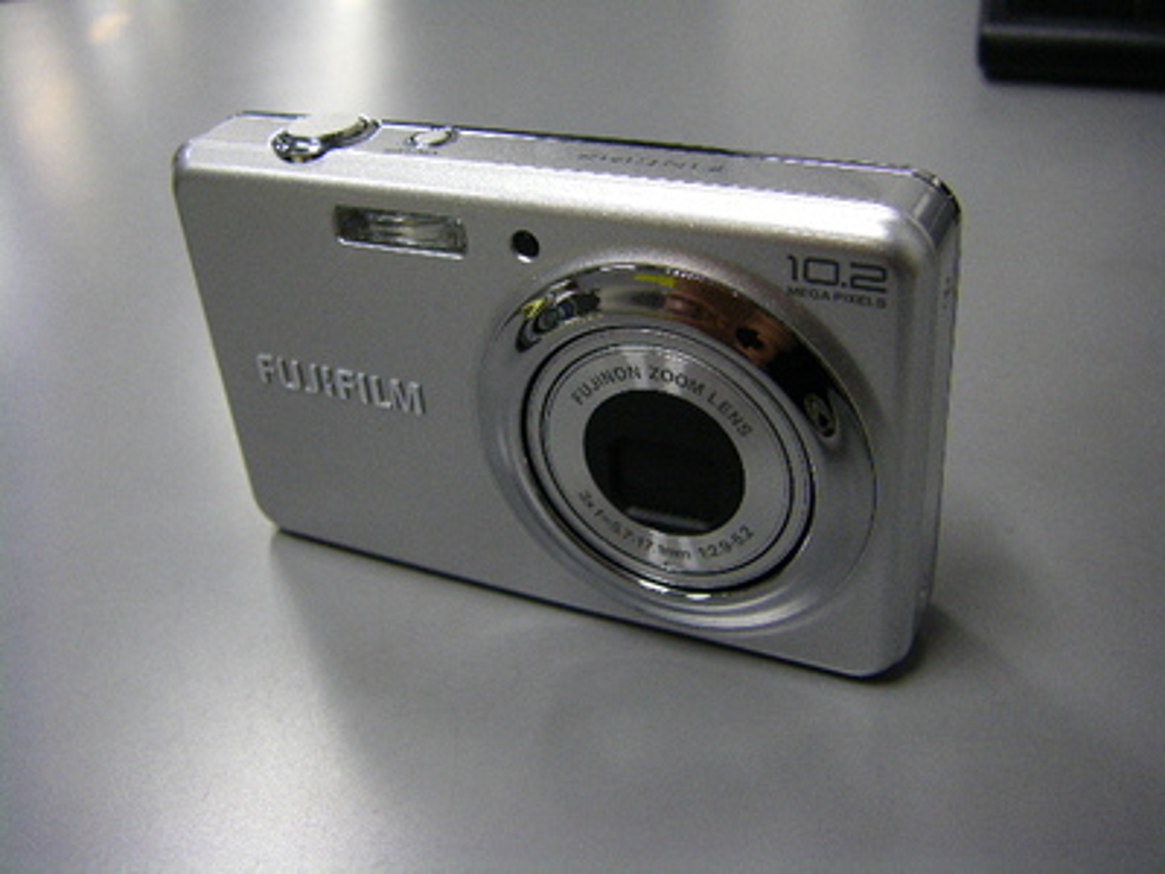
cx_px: 582
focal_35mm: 38
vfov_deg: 37.7
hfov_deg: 49.0
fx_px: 1279
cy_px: 437
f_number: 3.5
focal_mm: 6.3
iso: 250
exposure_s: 1/50
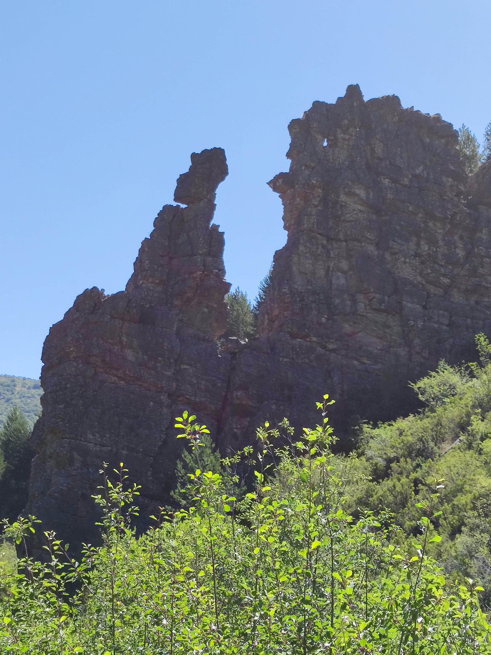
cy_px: 328
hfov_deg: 21.3
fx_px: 1305
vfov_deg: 28.2
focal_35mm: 69
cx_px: 246
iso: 50
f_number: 1.69
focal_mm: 6.72
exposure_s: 1/1755
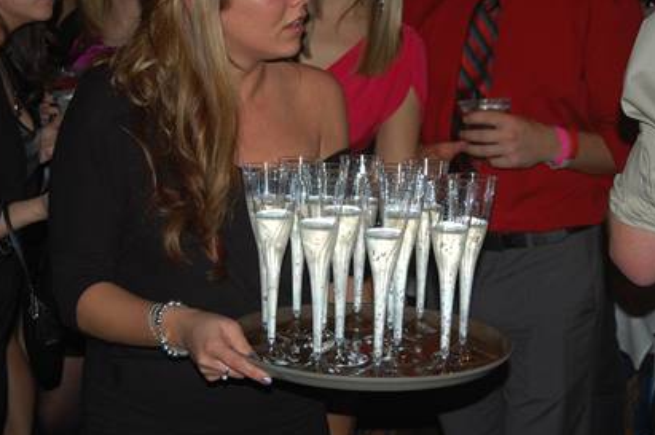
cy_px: 183
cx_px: 298
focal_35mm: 73
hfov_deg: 27.7
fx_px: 1327
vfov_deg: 18.6
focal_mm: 40
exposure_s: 1/60
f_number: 5
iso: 400
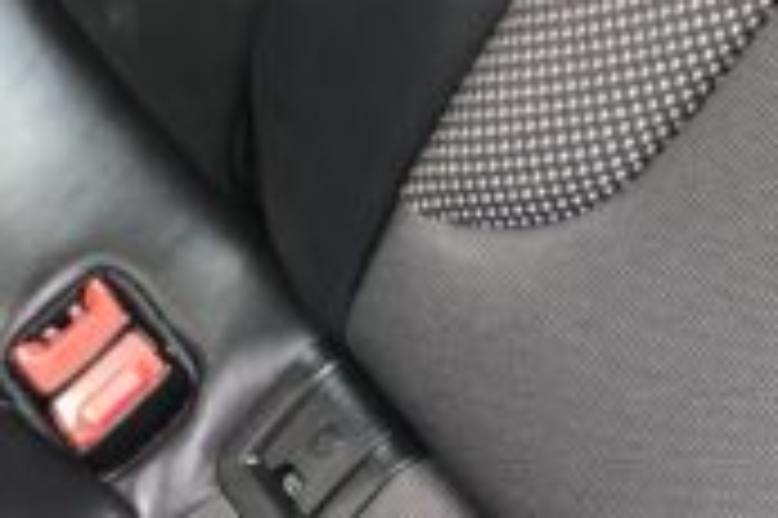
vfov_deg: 9.9
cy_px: -227
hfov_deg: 15.3
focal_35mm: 134
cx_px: 274
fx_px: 2893
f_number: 1.8
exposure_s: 1/14
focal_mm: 4
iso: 100
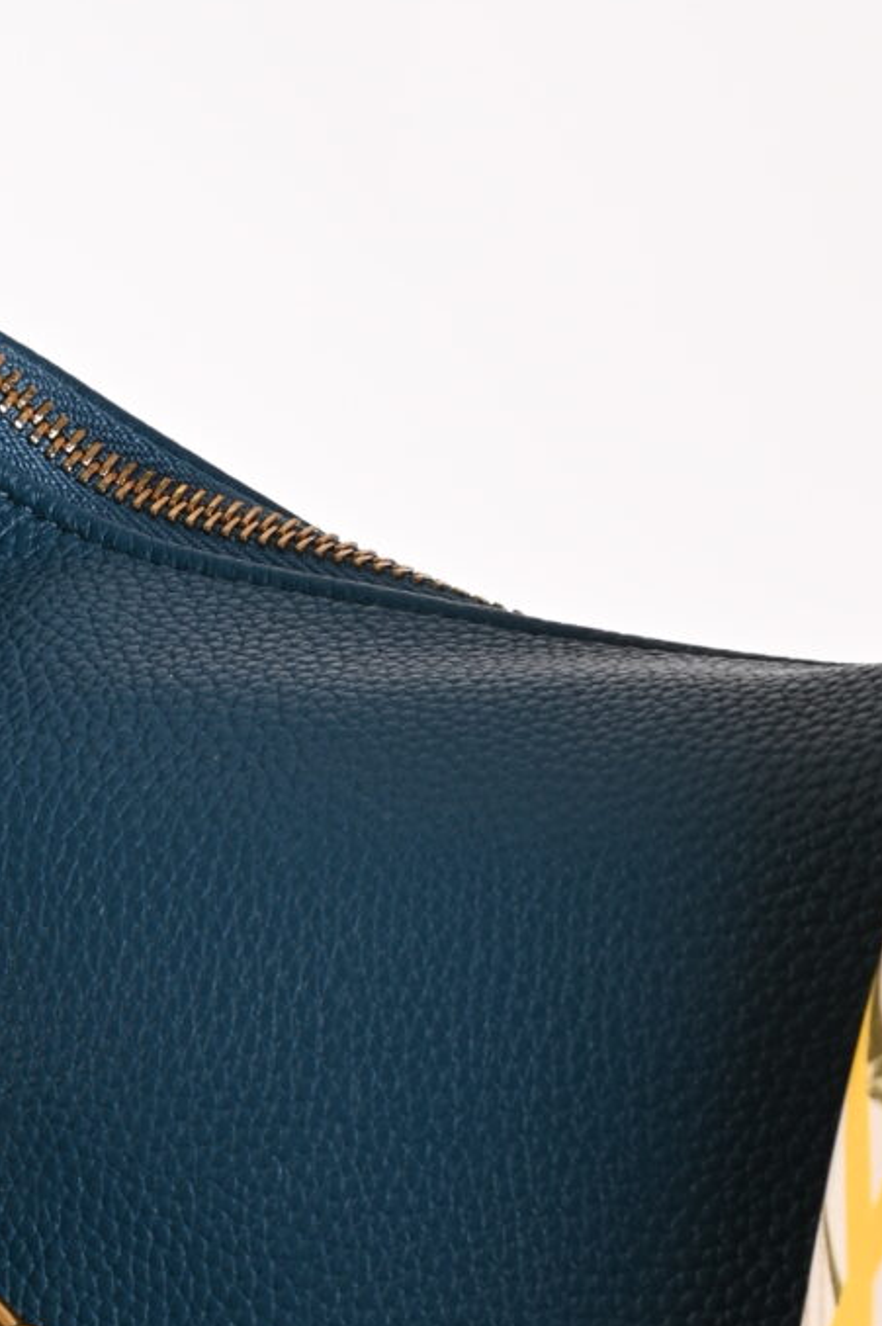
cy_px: 1506
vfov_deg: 13.3
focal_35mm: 151
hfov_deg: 8.9
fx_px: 5557
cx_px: 1147
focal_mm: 40
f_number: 9
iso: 125
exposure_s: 1/100
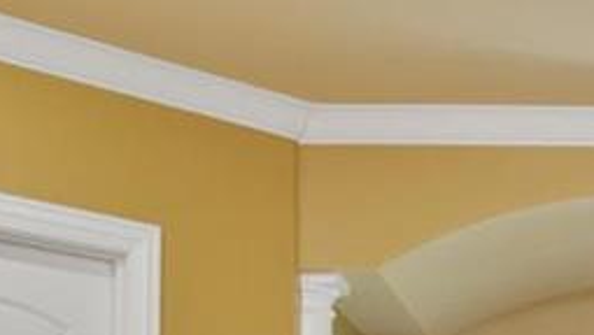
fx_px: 1655
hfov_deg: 19.3
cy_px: 661
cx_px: 683
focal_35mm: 105
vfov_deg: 10.6
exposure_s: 1/1.67
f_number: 8
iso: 400
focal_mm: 8
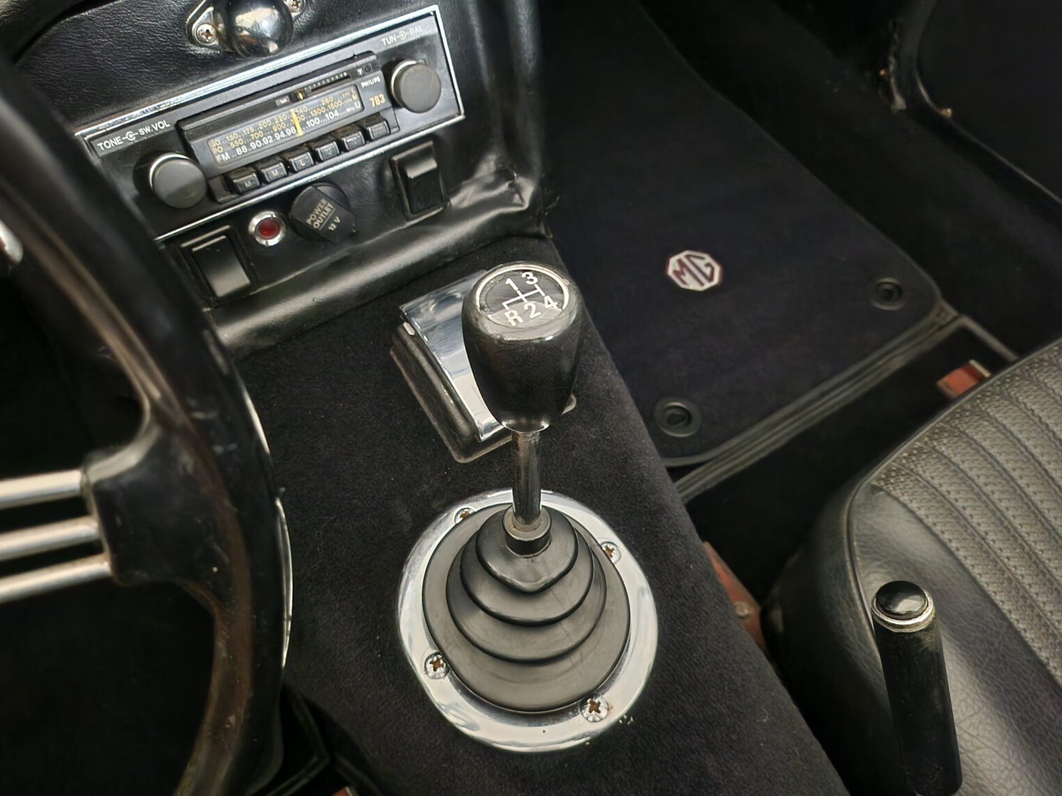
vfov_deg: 54.9
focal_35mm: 25
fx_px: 767
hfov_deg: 69.4
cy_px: 395
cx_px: 528
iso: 1250
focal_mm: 5
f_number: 1.8
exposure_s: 1/9.99
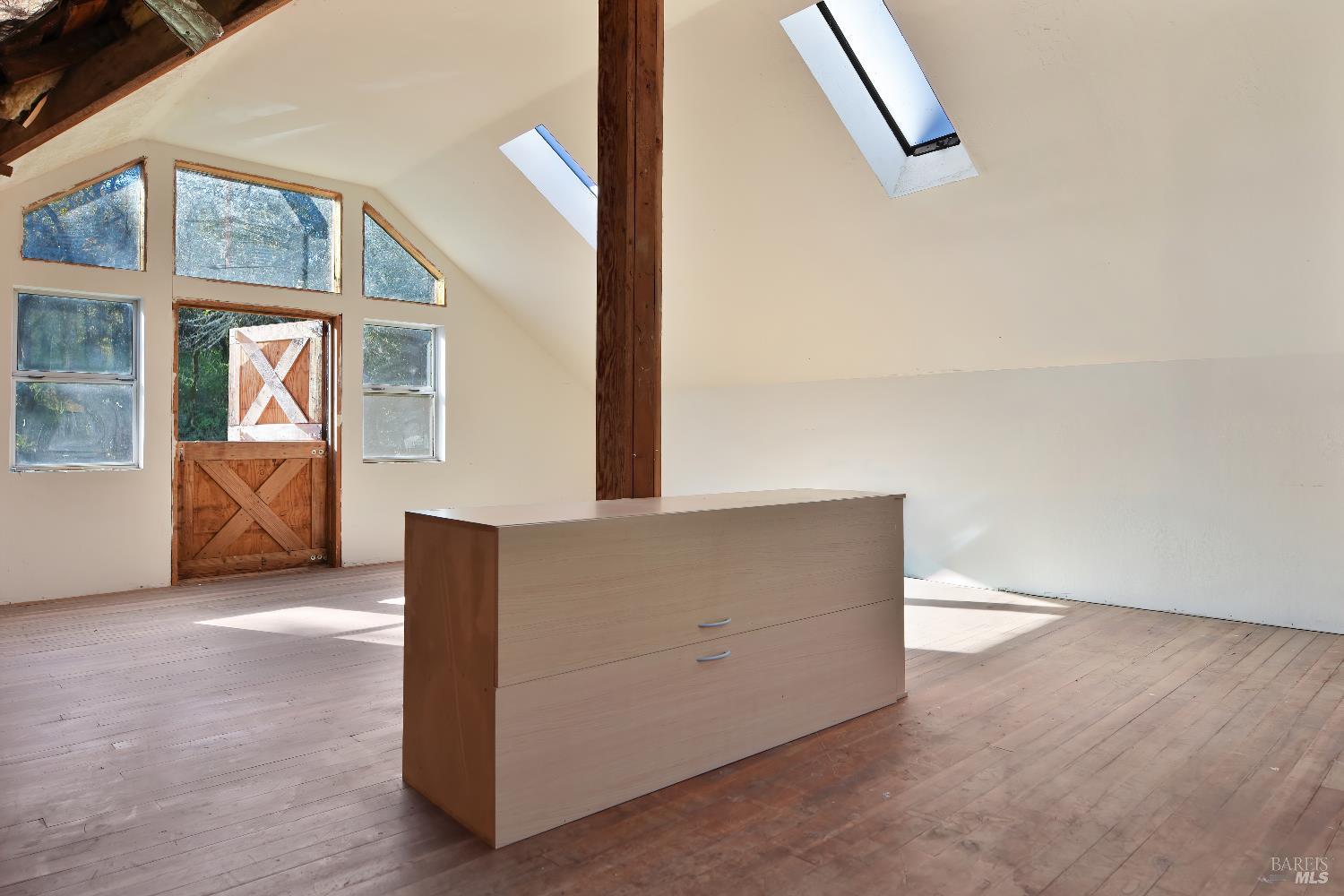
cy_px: 448
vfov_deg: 59.5
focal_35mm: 21
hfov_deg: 81.2
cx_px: 672
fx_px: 784
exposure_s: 1/80
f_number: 4.5
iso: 100
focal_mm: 14
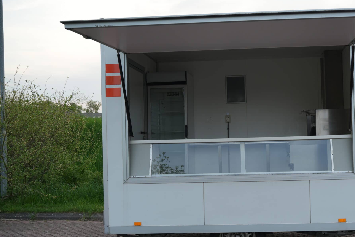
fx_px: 424
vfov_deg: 31.1
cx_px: 248
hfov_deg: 44.5
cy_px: 139
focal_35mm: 43
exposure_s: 1/60
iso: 160
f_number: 4
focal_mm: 30
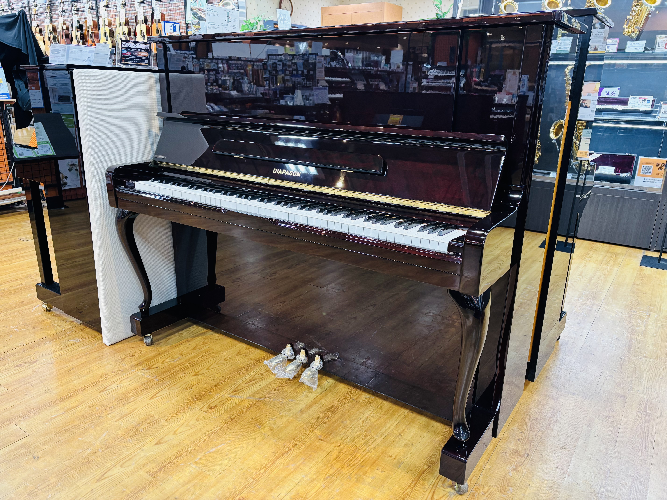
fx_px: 501
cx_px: 334
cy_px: 250
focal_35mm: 26
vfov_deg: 53.1
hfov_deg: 67.3
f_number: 1.6
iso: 160
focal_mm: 5.96
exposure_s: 1/60
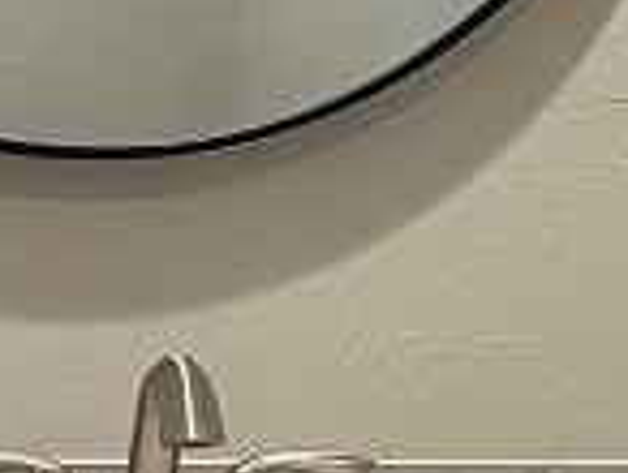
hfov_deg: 10.4
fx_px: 3307
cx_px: 989
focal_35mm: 182
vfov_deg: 8.2
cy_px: 90
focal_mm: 5.1
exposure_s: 1/60
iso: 100
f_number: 1.6
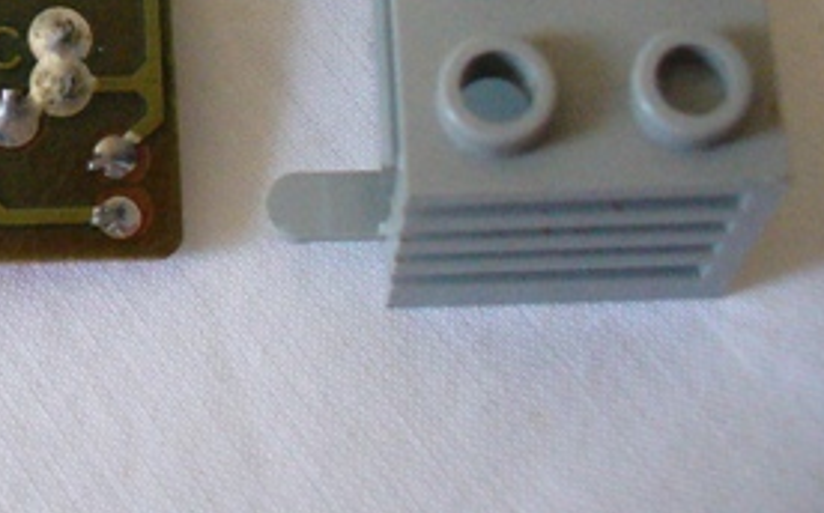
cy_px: -104
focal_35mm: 91
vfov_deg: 13.9
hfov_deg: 21.5
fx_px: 2042
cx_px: -119
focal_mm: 6.1
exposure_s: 1/320
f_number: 2.8
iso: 400
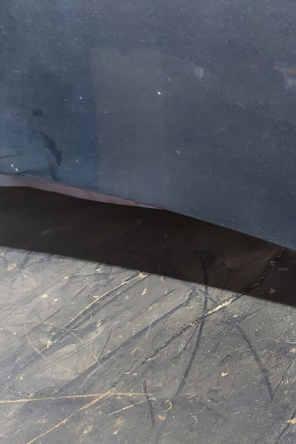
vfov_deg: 48.4
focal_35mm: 40
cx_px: 338
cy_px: 204
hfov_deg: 29.5
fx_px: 493
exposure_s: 1/25
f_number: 1.8
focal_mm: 5.23
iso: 320
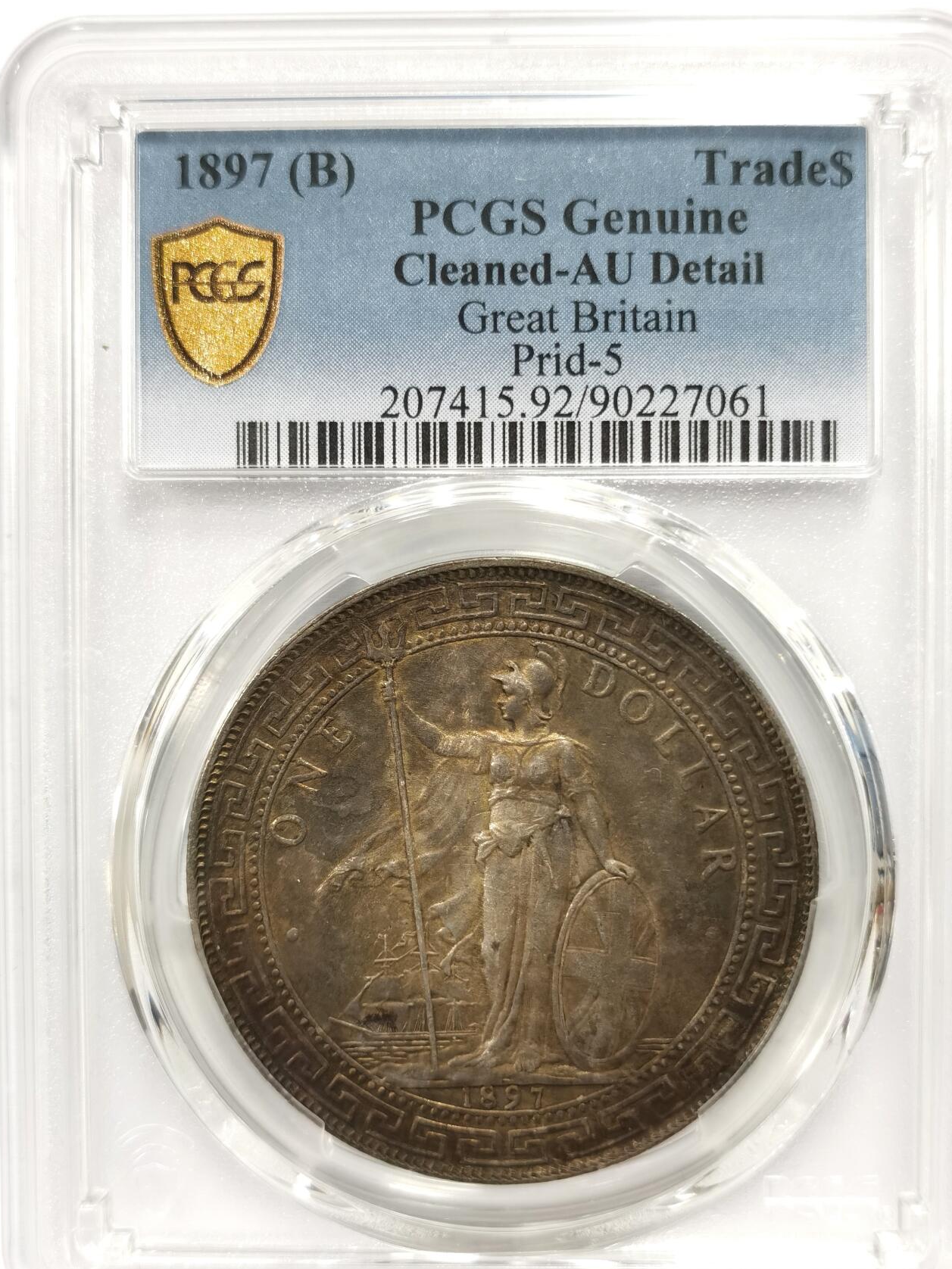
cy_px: 678
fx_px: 2127
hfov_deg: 25.2
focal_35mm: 58
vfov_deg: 33.2
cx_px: 505
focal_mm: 5.56
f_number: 16
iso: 200
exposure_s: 1/100
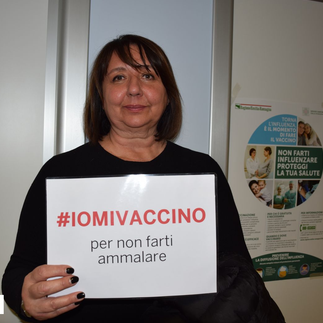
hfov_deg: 42.8
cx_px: 149
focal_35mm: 39
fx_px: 412
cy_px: 159
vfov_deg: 42.8
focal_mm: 20
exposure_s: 1/60
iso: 100
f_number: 3.5
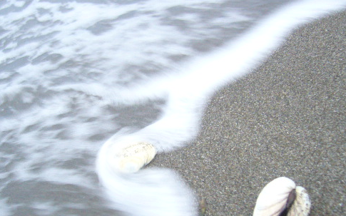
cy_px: 130
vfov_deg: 26.3
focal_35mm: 49
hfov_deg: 40.8
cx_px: 133
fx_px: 462
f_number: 2.8
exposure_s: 1/13
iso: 200
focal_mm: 5.8
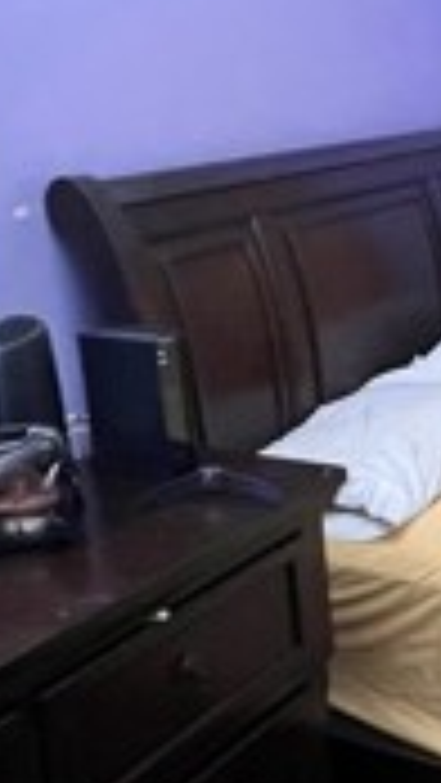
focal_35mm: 52
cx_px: 446
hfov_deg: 22.2
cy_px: 270
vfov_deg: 39.4
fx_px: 1080
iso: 800
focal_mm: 1.57
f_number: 1.8
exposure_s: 1/40
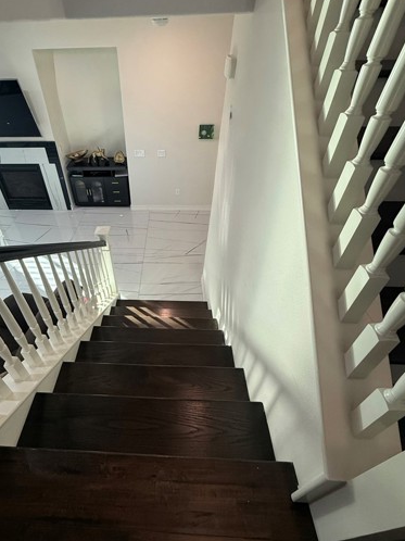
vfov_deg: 87.5
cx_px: 154
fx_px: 281
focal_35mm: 18
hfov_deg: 70.5
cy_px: 246
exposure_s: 1/120
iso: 250
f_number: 2.2
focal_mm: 2.22
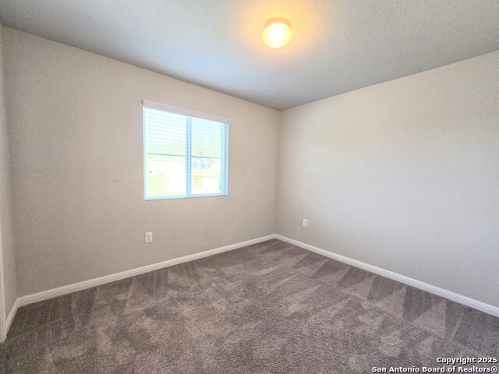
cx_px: 250
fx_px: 187
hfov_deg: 106.2
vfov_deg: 89.9
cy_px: 187
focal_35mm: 13
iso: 160
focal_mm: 2.2
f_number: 2.2
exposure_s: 1/60
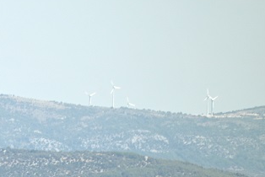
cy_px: 229
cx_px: -124
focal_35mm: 954
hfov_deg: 2.2
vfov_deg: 1.4
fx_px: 7029
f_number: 5.6
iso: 100
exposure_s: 1/640
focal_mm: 300
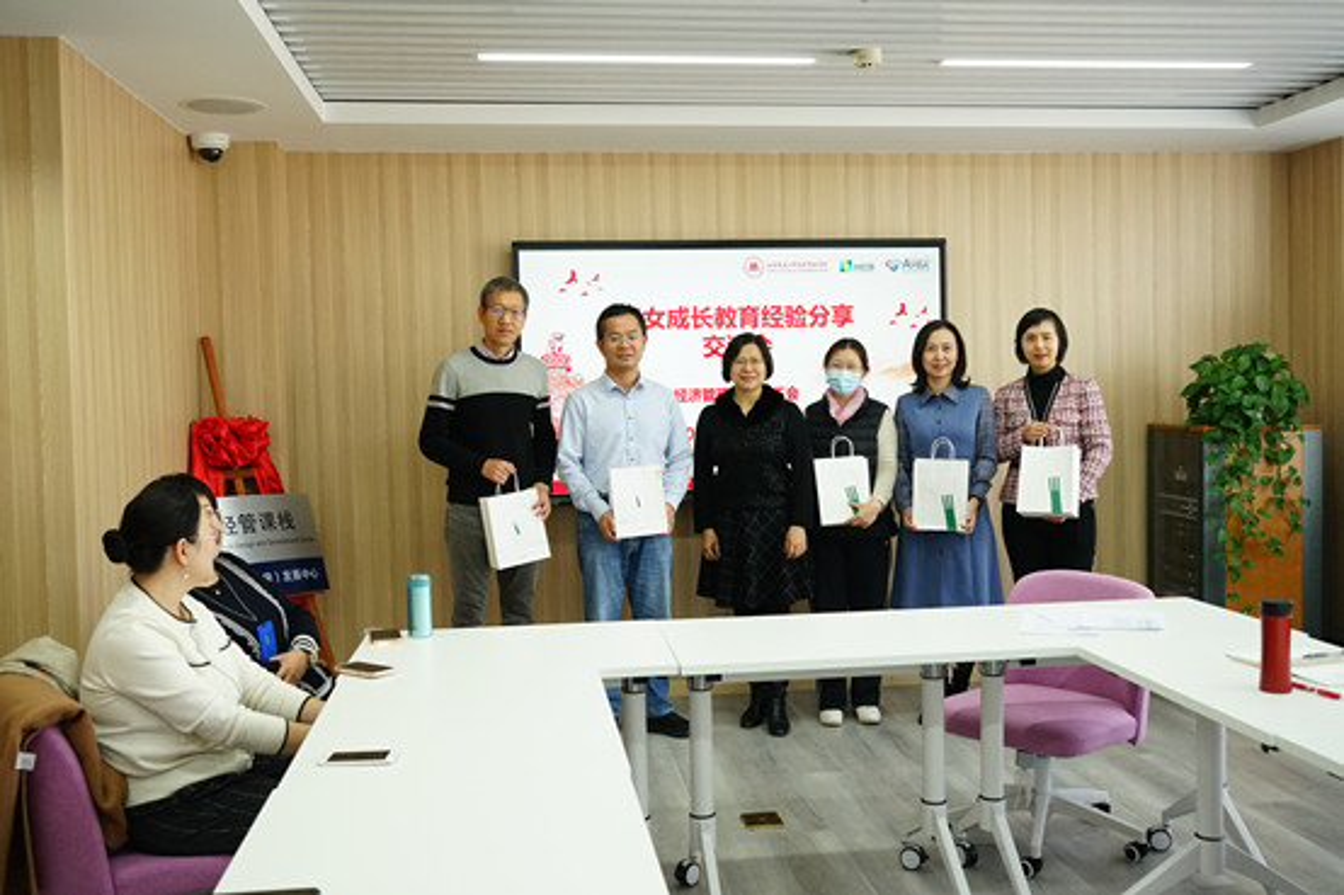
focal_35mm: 33
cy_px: 448
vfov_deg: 39.9
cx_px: 672
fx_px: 1232
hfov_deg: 57.2
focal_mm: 33
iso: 2500
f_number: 6.3
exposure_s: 1/200
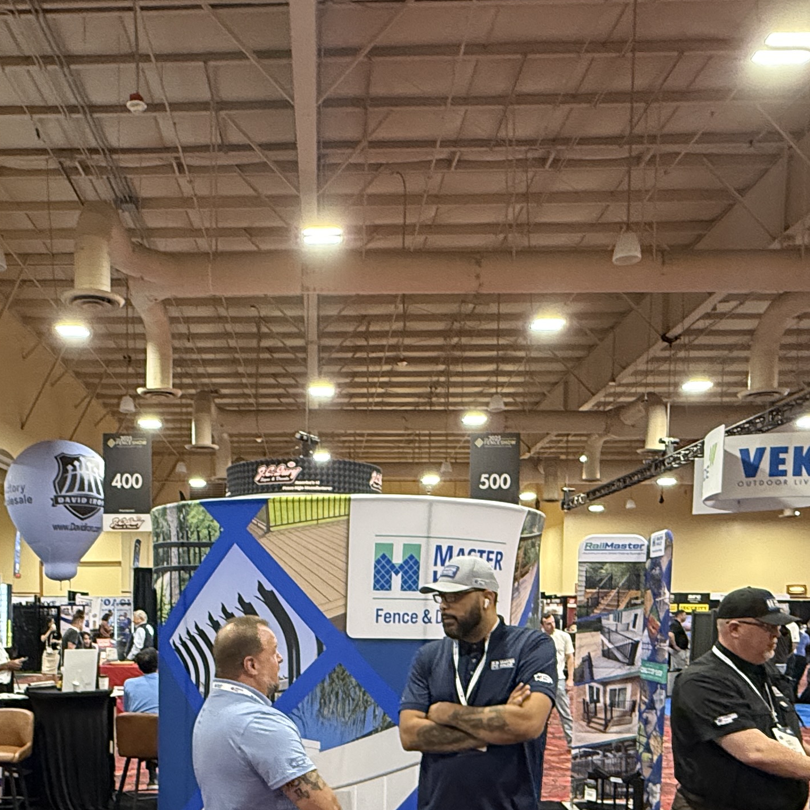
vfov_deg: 44.4
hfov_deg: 46.6
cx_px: 283
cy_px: 672
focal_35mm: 35
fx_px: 927
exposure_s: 1/60
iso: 500
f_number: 2.2
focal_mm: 2.22
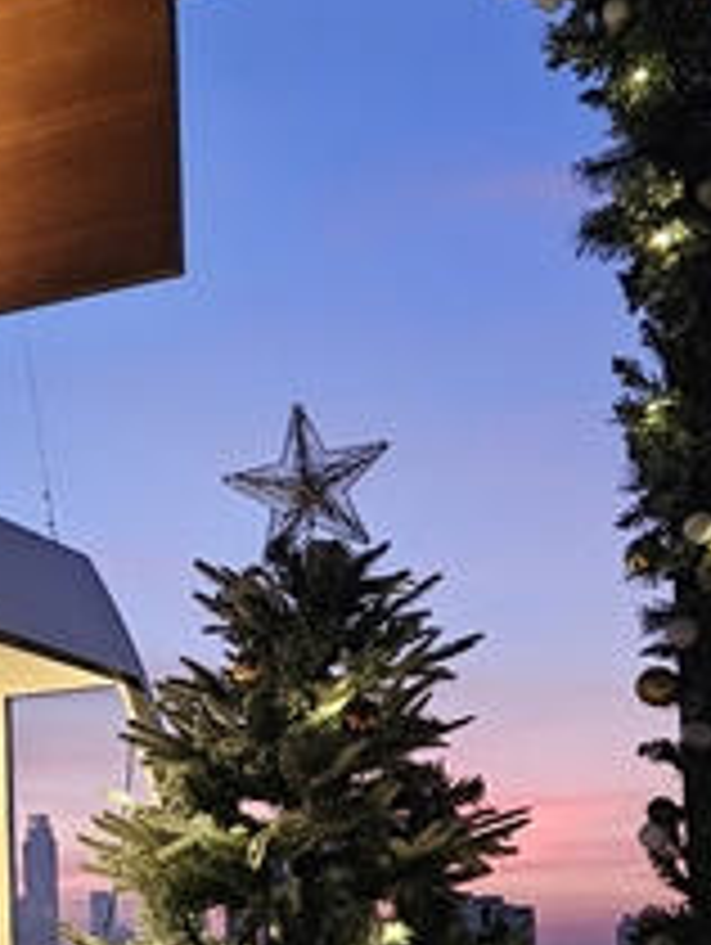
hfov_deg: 18.8
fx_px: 1995
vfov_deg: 25.9
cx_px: -207
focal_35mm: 73
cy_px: 835
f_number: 1.8
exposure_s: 1/100
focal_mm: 5.4
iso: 1000
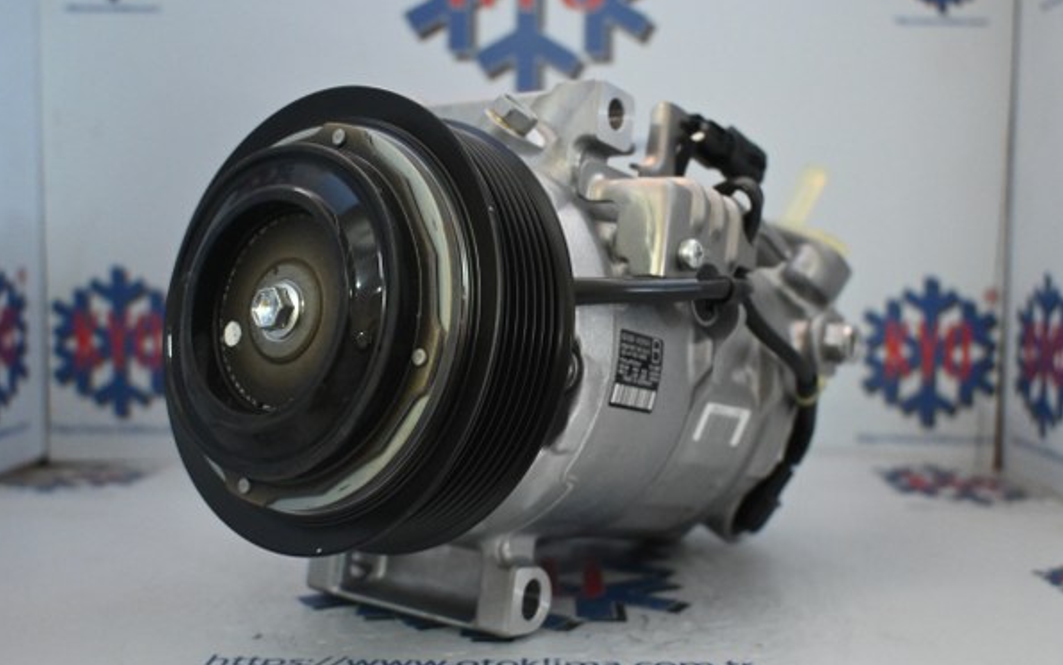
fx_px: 1116
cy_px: 343
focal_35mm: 39
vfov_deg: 33.2
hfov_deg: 50.9
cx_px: 531
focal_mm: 25
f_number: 4.2
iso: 5000
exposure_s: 1/60
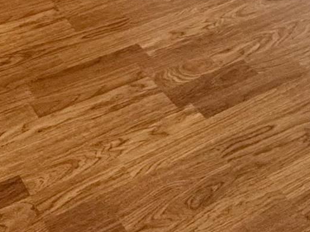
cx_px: 110
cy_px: -339
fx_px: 734
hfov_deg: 23.8
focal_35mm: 82
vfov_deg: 13.1
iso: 250
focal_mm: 2.22
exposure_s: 1/120
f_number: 2.2
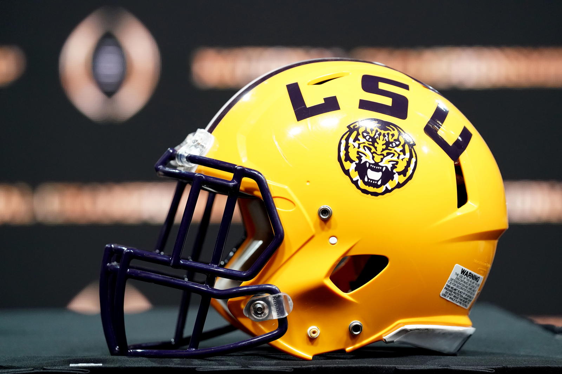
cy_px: 187
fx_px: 2716
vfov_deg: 7.9
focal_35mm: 174
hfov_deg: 11.8
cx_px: 281
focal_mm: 174
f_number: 4.5
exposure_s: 1/400
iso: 5000
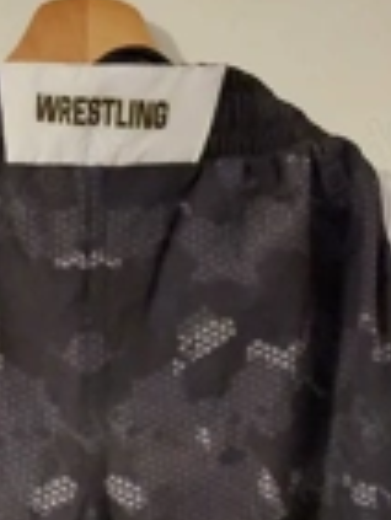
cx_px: 107
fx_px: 1068
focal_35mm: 71
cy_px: 520
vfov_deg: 26.0
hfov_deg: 20.6
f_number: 1.8
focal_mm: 5.23
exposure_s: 1/25
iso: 1600
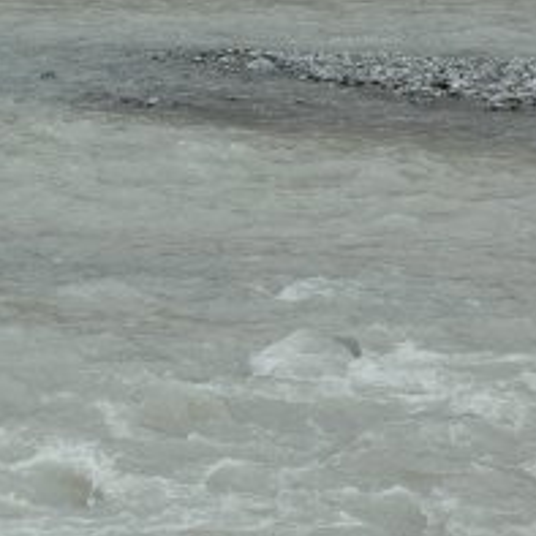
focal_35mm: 326
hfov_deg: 5.3
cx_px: -226
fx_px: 5711
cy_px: 166
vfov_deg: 5.4
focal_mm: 70
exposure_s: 1/250
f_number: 9
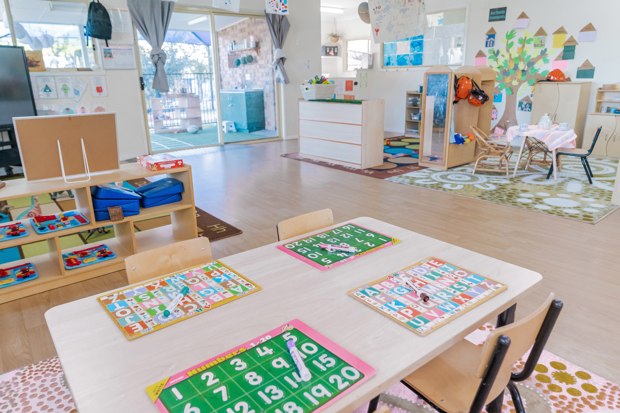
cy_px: 206
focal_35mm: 24
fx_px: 413
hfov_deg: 73.7
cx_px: 310
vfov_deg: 53.1
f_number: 4
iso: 1600
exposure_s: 1/160
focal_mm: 24
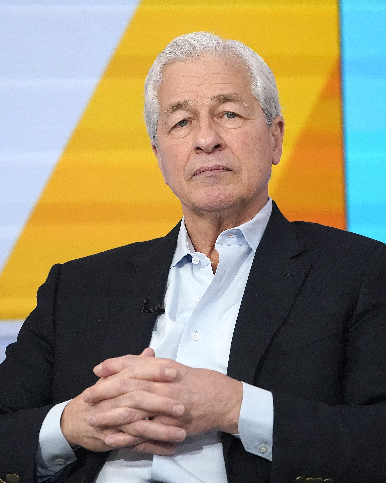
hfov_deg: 5.4
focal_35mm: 286
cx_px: 159
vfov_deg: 6.8
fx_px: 4085
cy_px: 242
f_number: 5.6
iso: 6400
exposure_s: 1/400
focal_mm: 203
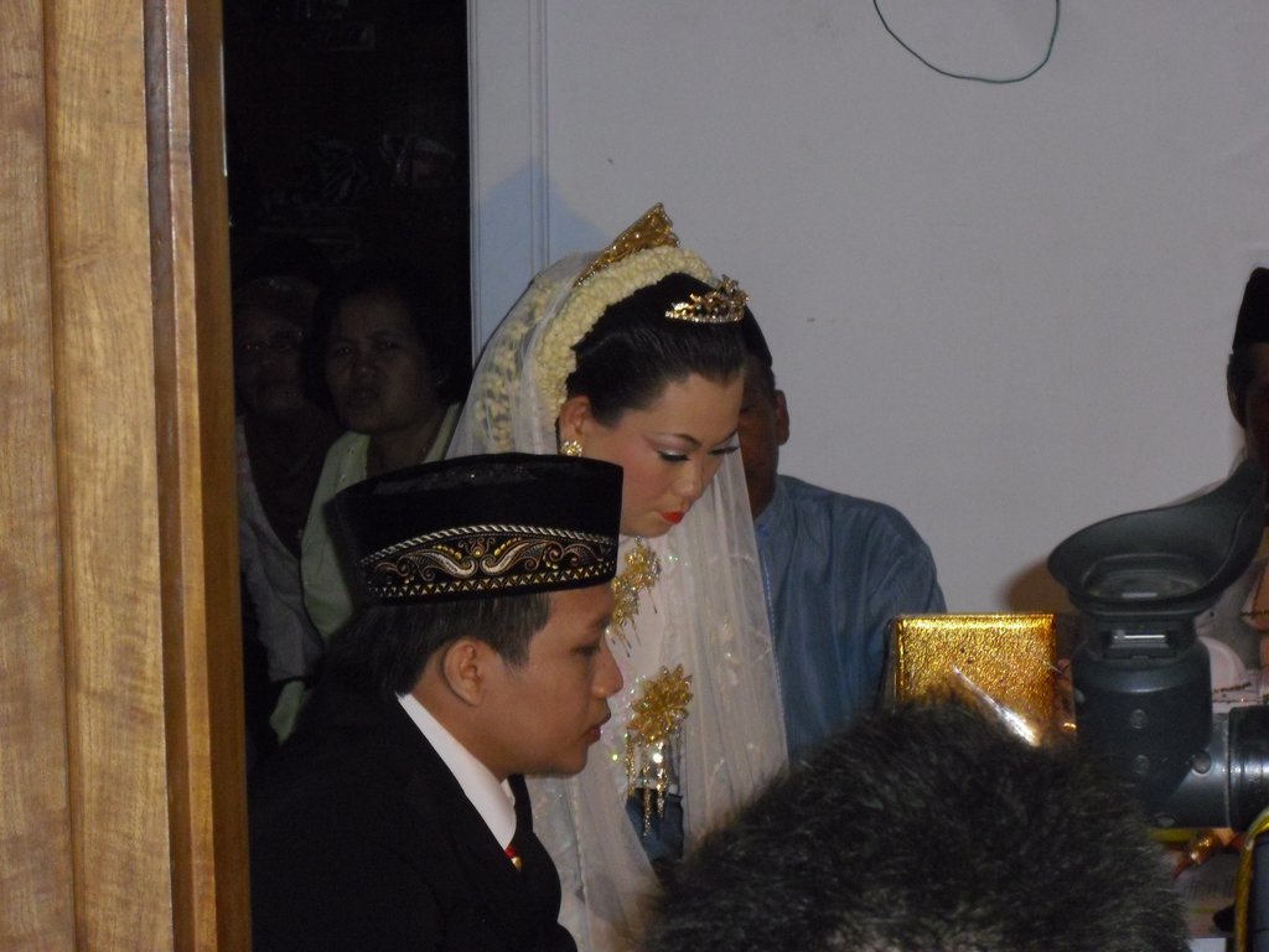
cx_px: 634
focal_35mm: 113
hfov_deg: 17.4
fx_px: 4143
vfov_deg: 13.1
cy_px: 476
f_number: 5.2
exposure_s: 1/60
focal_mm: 18.6
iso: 400
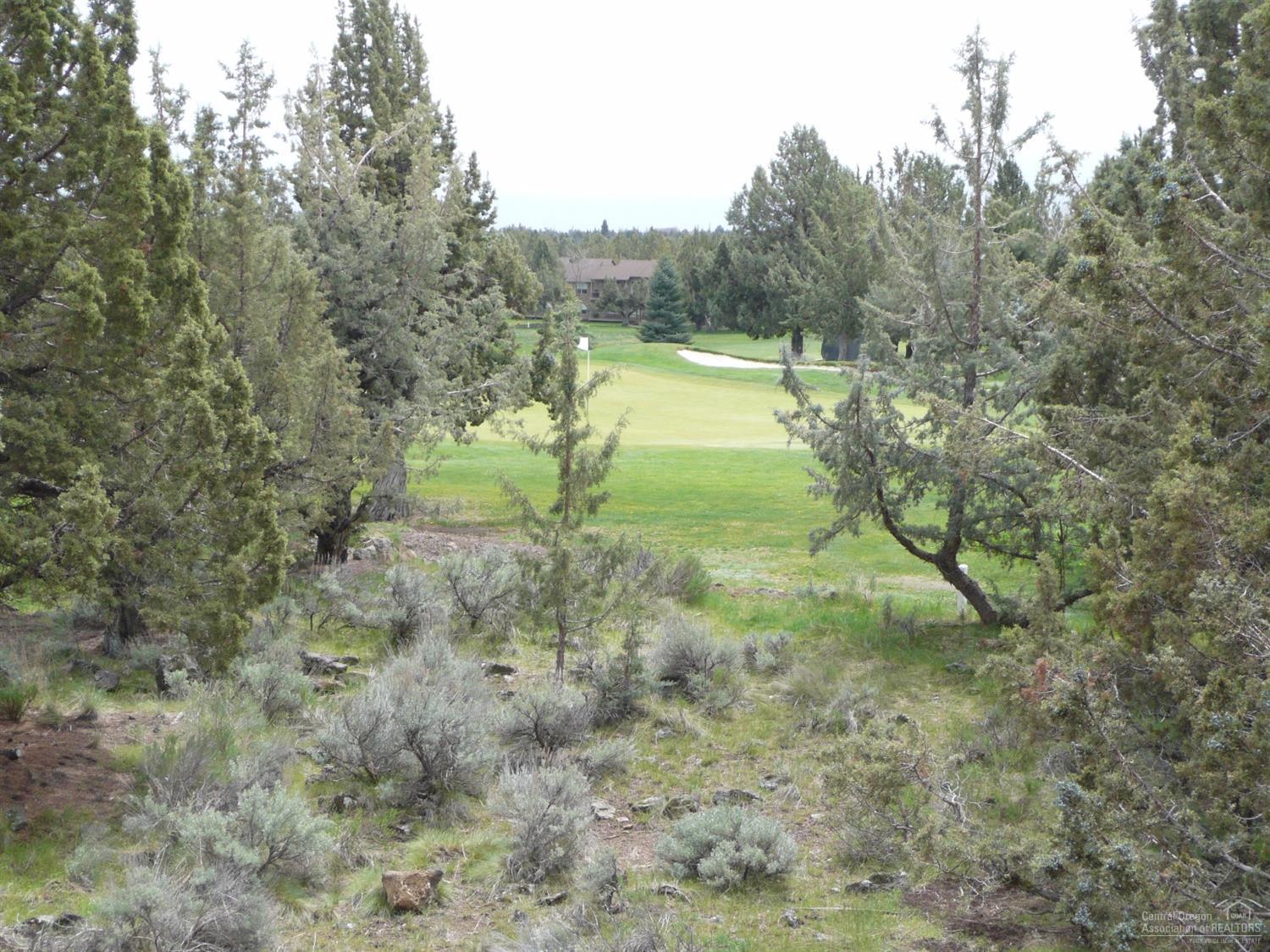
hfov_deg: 34.9
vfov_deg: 26.5
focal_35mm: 55
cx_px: 635
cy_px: 476
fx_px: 2017
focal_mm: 9.1
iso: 100
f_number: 4.3
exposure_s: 1/250
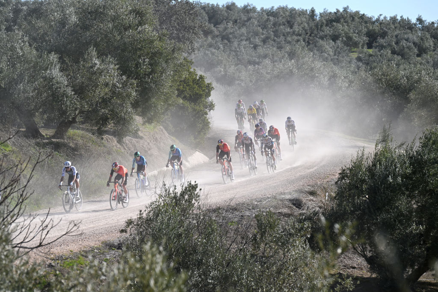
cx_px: 219
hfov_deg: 10.3
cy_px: 146
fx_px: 2434
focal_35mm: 200
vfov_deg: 6.9
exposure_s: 1/2500
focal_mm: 200
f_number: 6.3
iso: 320
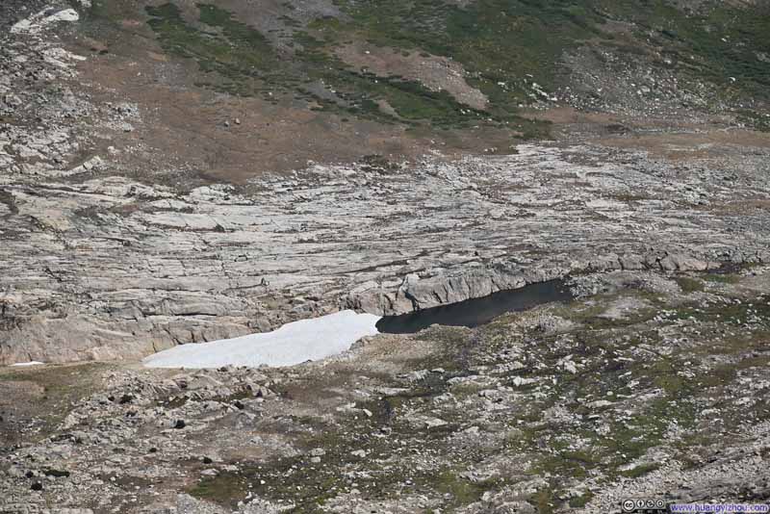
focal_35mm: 150
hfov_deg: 13.7
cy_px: 257
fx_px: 3209
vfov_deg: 9.2
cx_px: 385
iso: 100
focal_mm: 150
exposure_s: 1/2000
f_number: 5.6
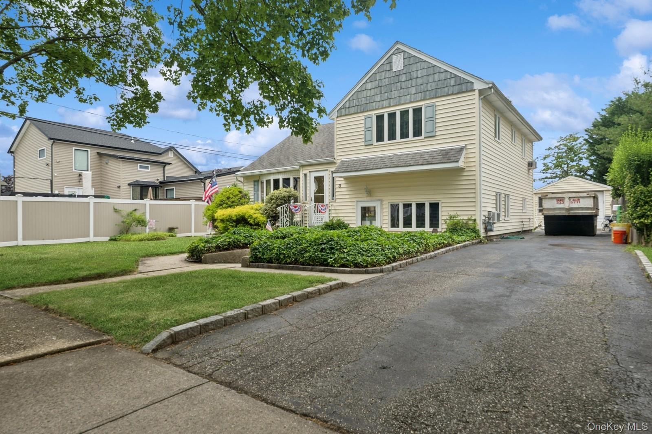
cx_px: 326
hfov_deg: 82.6
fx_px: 371
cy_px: 217
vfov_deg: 60.7
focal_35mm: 20
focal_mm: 20.5
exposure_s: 1/80
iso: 100
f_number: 11
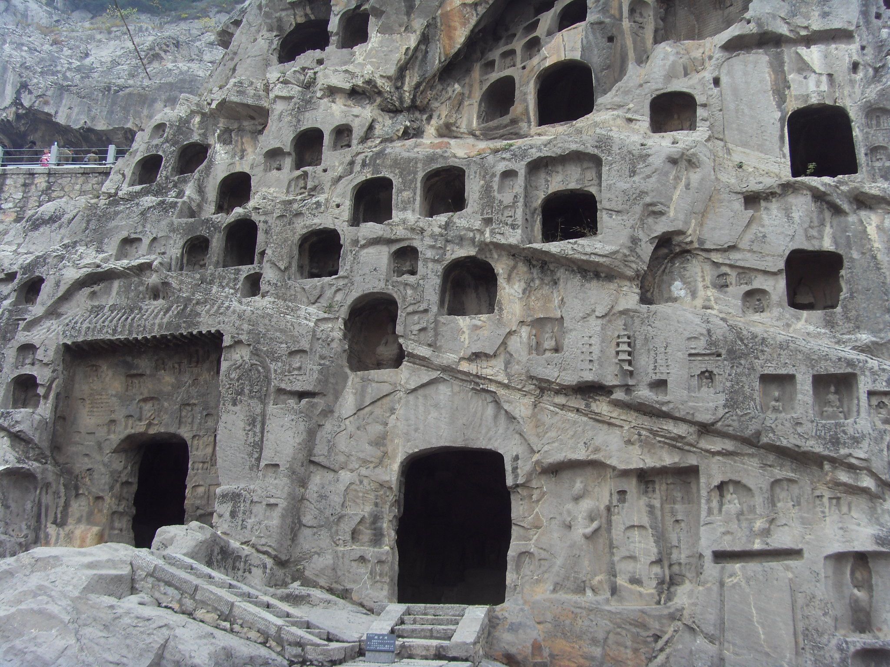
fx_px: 1003
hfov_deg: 47.9
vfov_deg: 36.8
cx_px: 445
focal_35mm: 39
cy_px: 334
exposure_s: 1/90
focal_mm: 6.6
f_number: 3.5
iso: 100
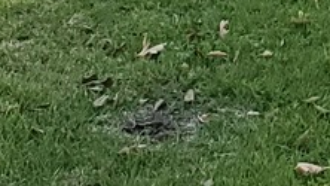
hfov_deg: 10.5
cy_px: -458
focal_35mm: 184
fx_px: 1610
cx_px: 714
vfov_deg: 5.9
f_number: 2.4
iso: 64
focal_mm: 4.3
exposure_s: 1/120
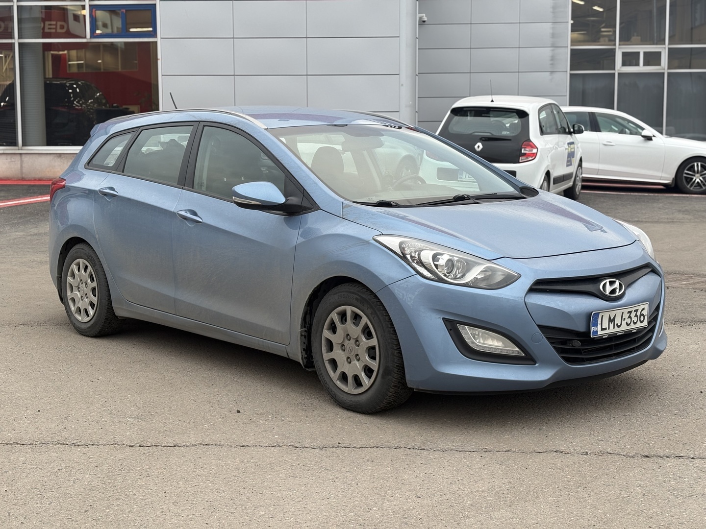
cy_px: 264
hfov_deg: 36.8
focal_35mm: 52
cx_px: 353
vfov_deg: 28.0
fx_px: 1061
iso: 25
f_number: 1.6
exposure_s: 1/121
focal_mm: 5.96
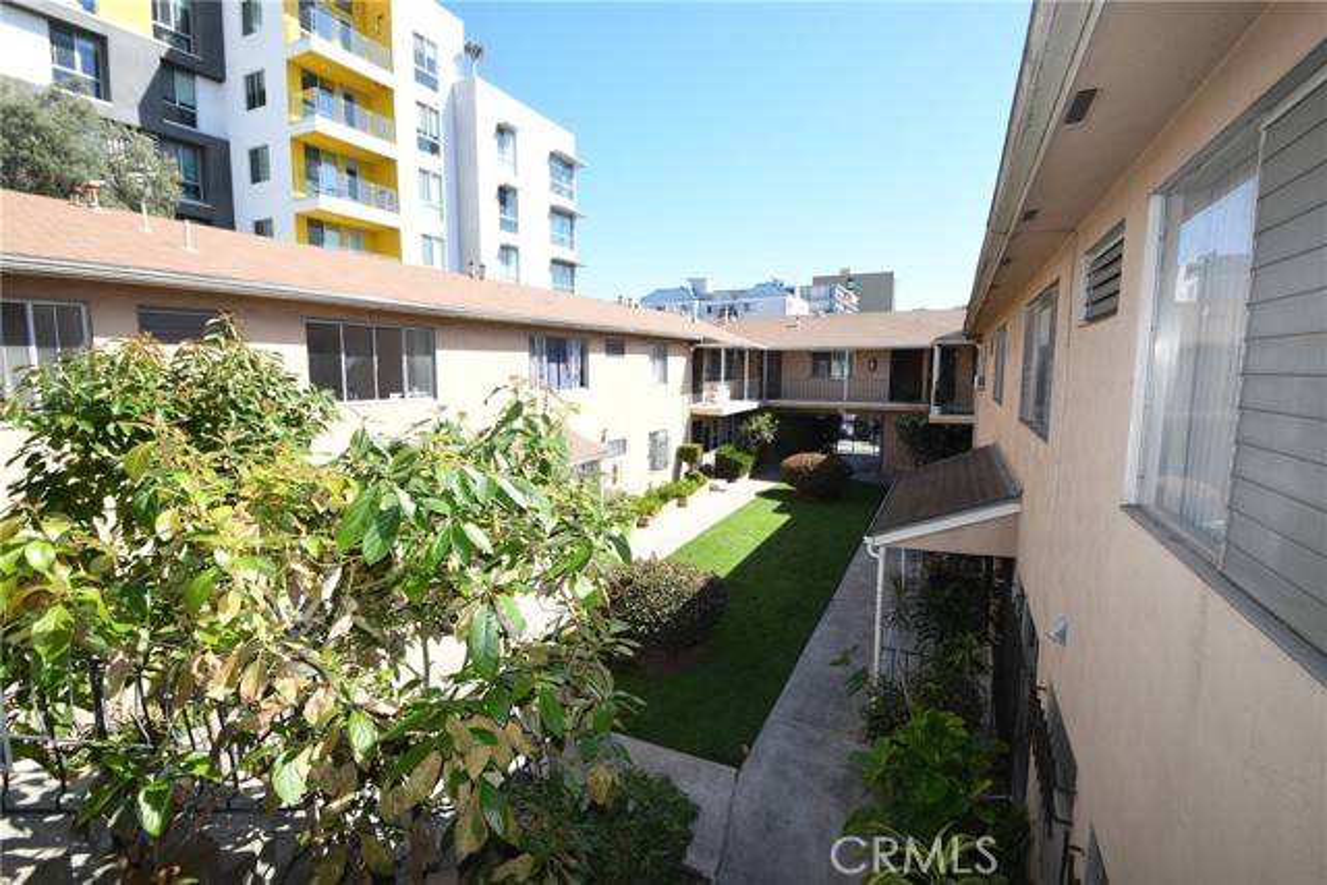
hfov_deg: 100.4
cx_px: 664
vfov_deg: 77.4
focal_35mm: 15
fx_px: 553
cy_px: 442
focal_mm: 10
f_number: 6.3
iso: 100
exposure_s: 1/160
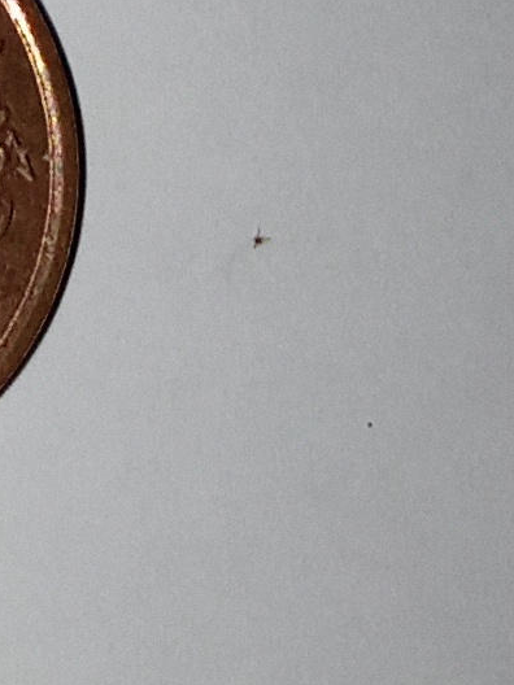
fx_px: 3425
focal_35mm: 173
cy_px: -288
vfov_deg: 11.1
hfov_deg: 7.8
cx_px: -835
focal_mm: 2.87
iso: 100
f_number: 2
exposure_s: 1/230
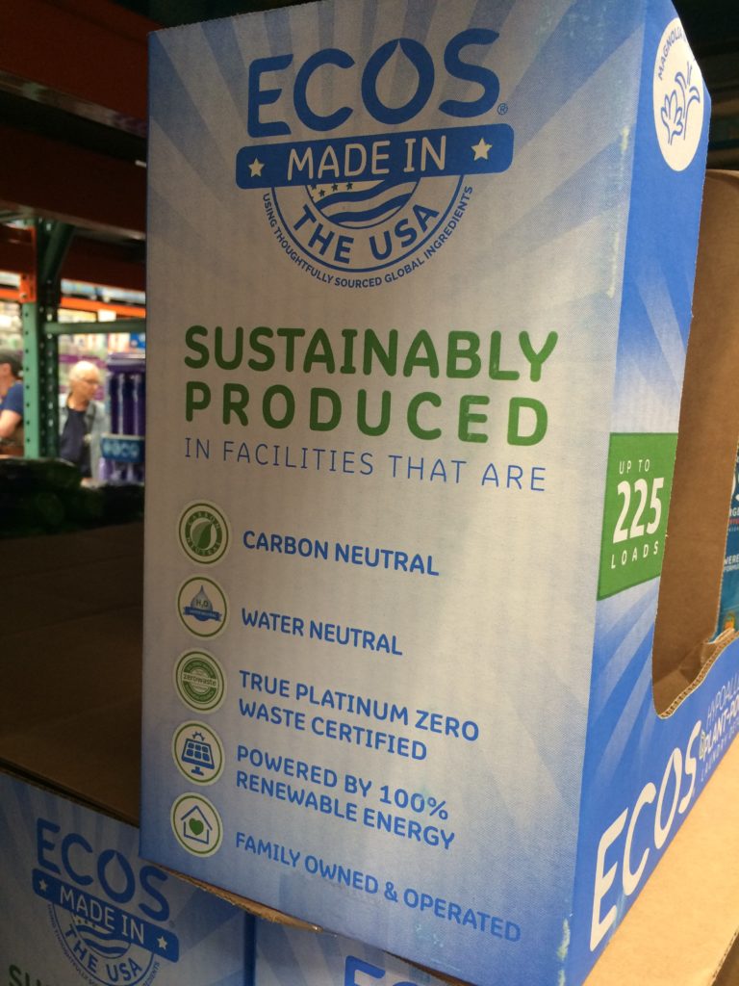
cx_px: 370
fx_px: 825
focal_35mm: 29
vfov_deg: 61.7
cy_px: 493
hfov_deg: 48.2
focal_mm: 4.15
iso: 100
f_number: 2.2
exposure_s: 1/33
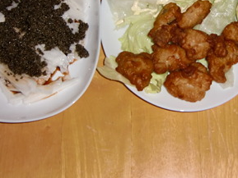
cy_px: 42
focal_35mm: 53
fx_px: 365
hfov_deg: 35.5
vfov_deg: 27.1
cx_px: 172
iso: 100
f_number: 3.6
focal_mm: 6.1
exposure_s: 1/20
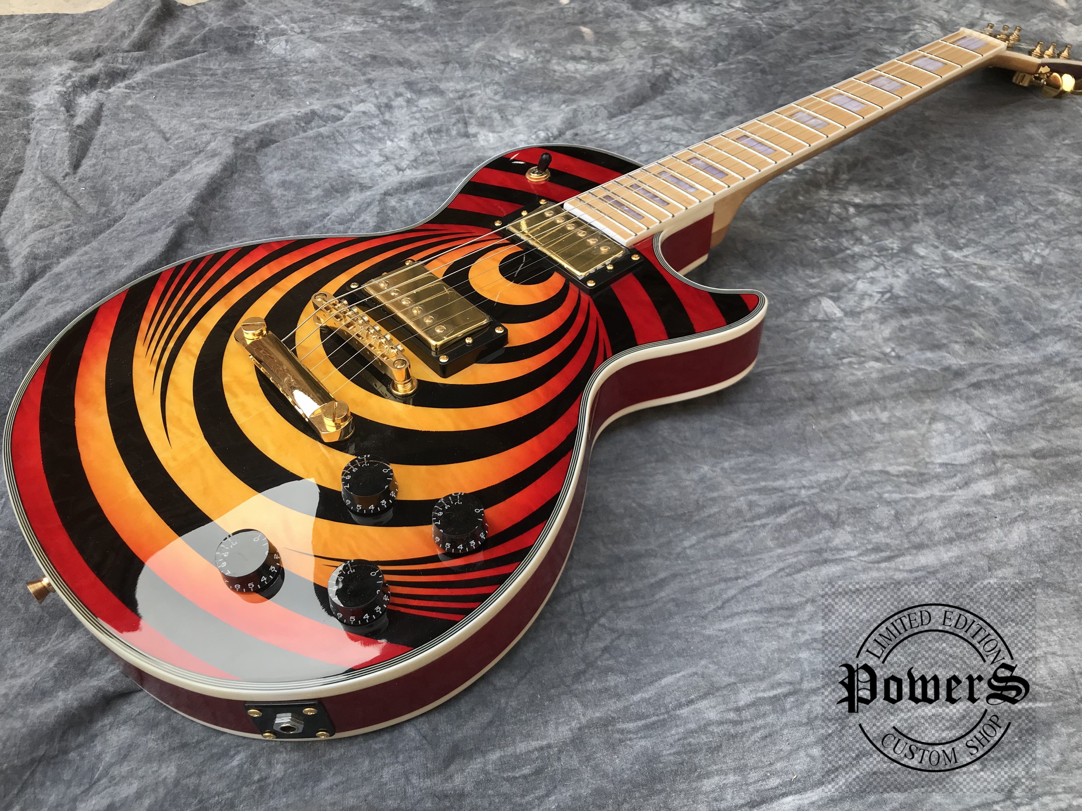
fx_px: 875
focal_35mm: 28
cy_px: 406
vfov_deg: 49.7
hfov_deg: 63.4
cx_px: 541
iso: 20
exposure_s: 1/509
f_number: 1.8
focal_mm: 3.99
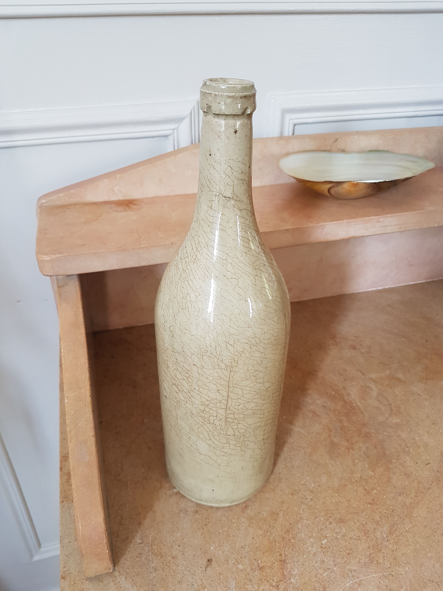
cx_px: 222
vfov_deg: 67.3
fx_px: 444
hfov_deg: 53.1
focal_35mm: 26
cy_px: 296
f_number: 1.7
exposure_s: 1/60
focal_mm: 4.2
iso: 80
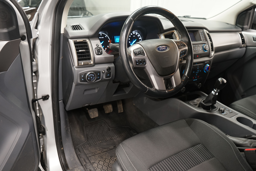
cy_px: 86
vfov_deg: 45.0
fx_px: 206
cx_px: 128
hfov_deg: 63.7
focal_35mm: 29
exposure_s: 1/8
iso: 800
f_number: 5
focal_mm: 29
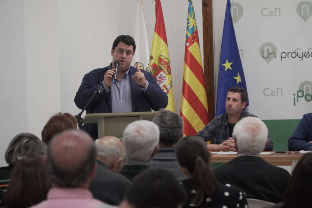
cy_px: 104
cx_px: 156
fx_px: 1366
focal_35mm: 158
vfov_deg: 8.7
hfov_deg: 13.0
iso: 2500
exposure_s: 1/200
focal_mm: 105
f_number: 4
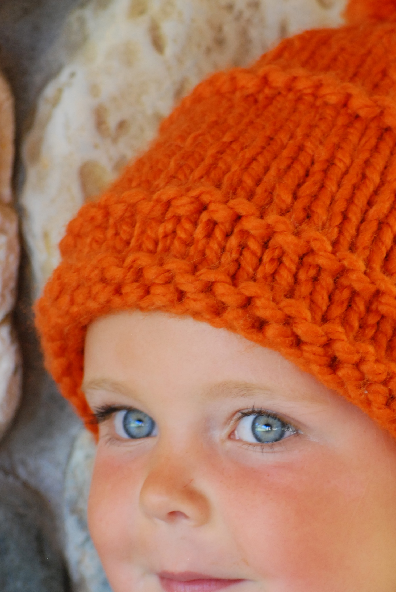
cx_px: 312
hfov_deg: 7.0
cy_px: 359
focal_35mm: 196
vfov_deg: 10.5
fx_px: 3222
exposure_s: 1/60
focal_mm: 75
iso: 450
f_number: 4.2
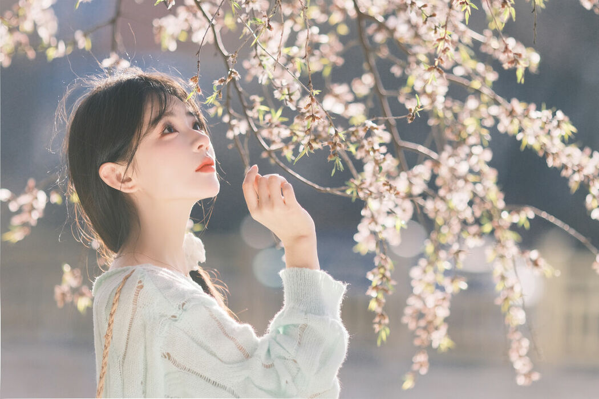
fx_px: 3377
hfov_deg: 10.1
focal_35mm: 203
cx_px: 300
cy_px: 200
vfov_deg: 6.8
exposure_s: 1/4700
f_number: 2
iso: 1000
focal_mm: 135
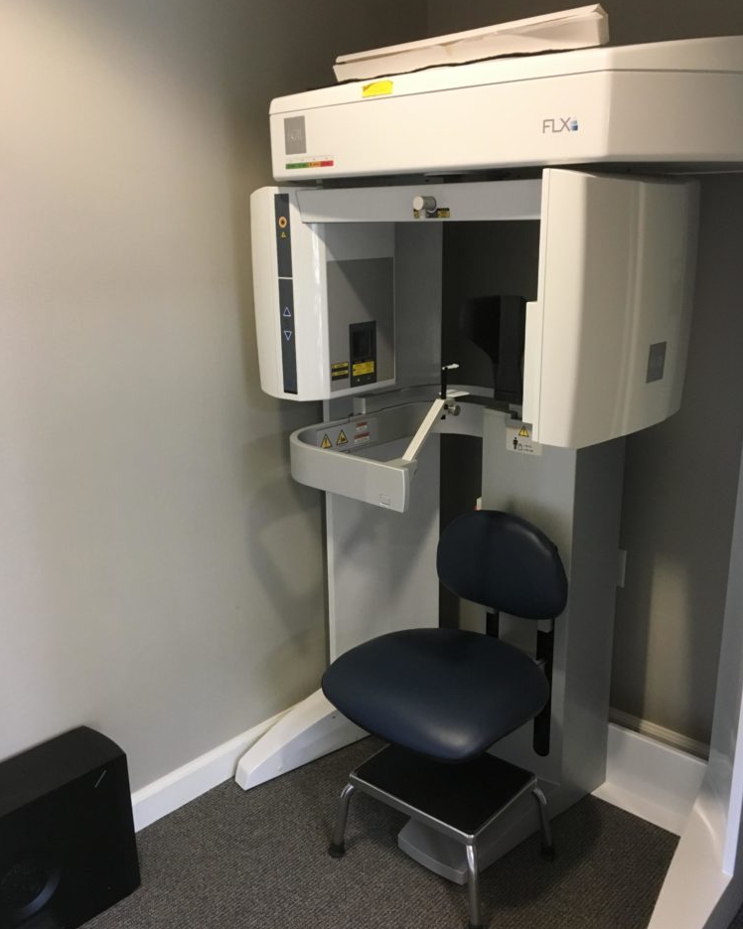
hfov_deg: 47.1
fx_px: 852
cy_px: 471
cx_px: 378
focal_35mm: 31
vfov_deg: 57.2
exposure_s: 1/24
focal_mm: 4.15
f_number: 2.2
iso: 200
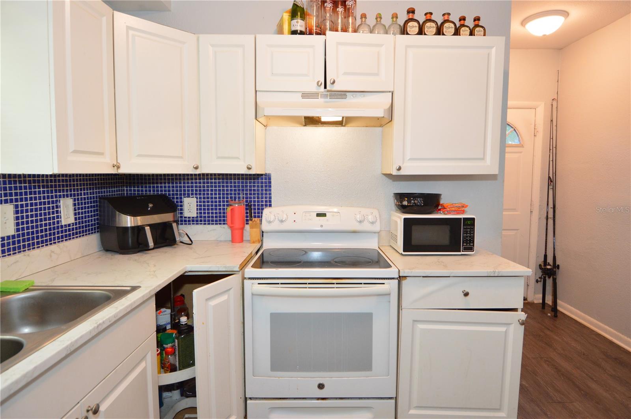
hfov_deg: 90.1
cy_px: 210
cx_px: 316
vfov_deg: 67.3
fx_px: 315
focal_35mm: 18
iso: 800
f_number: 4
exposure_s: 1/60
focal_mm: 12
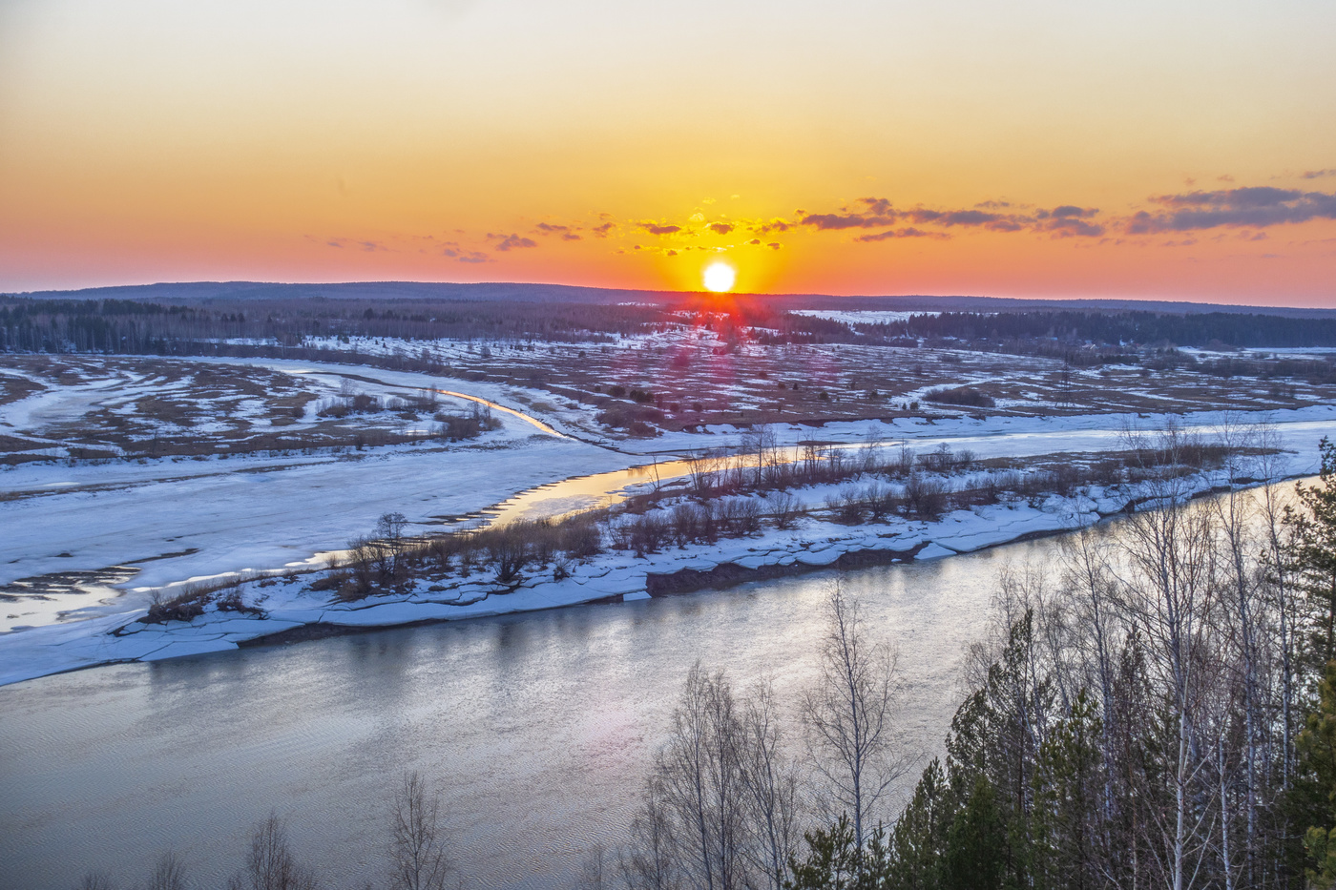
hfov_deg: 51.9
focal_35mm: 37
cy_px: 445
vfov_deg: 35.9
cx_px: 668
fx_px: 1373
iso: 125
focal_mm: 13.58
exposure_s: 1/20
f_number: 11
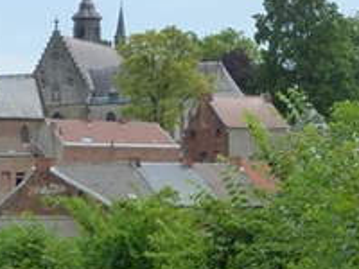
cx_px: 382
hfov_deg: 12.5
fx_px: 1618
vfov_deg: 9.4
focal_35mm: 156
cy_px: -5
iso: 125
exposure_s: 1/250
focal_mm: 9.4
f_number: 5.6
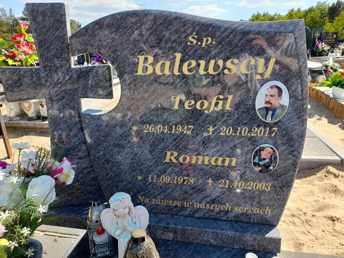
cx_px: 172
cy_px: 129
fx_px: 248
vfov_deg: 54.9
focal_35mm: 25
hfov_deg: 69.4
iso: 20
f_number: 2
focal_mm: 4.6
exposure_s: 1/201
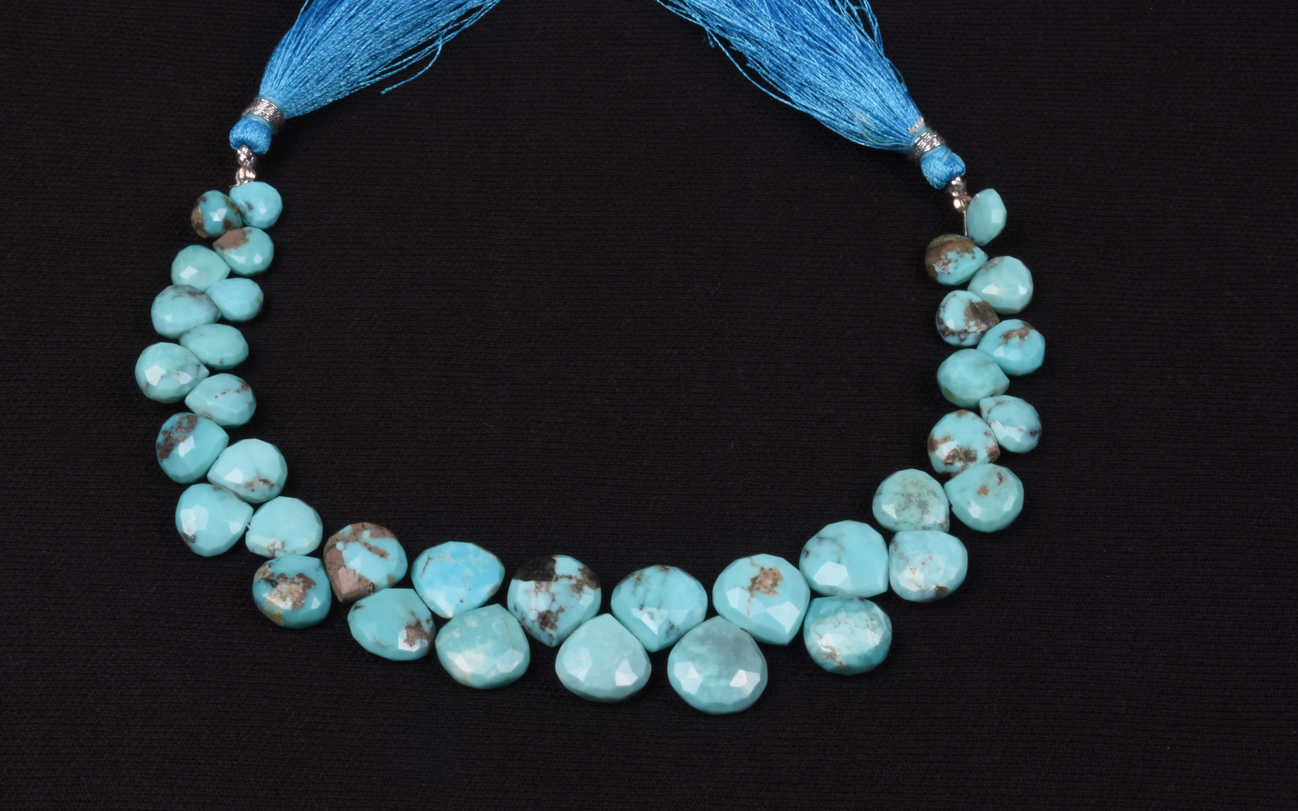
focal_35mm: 85
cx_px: 599
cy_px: 325
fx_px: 2994
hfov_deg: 24.5
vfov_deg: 15.4
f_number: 29
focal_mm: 45
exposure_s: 1/125
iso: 160
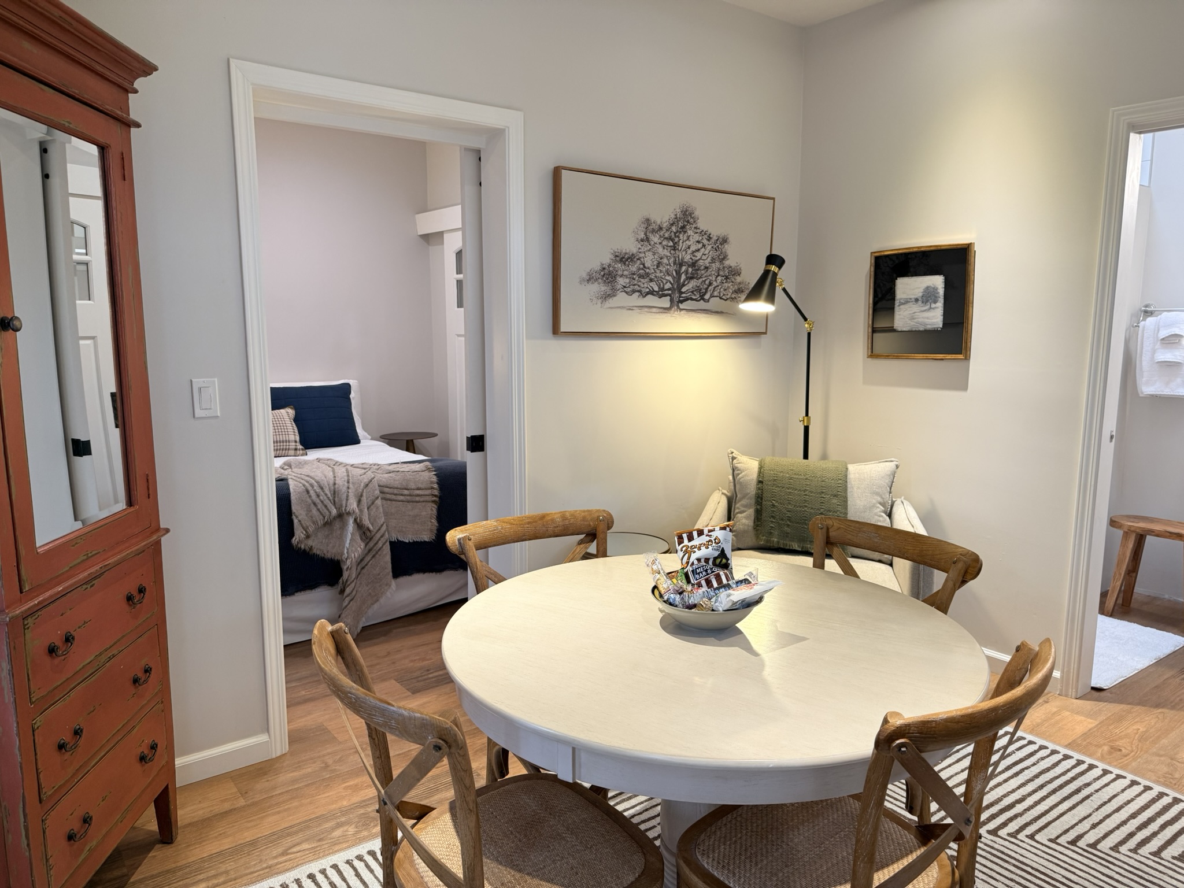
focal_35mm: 24
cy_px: 444
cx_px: 592
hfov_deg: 71.6
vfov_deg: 56.8
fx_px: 821
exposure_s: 1/60
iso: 100
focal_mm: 6.76
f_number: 1.78
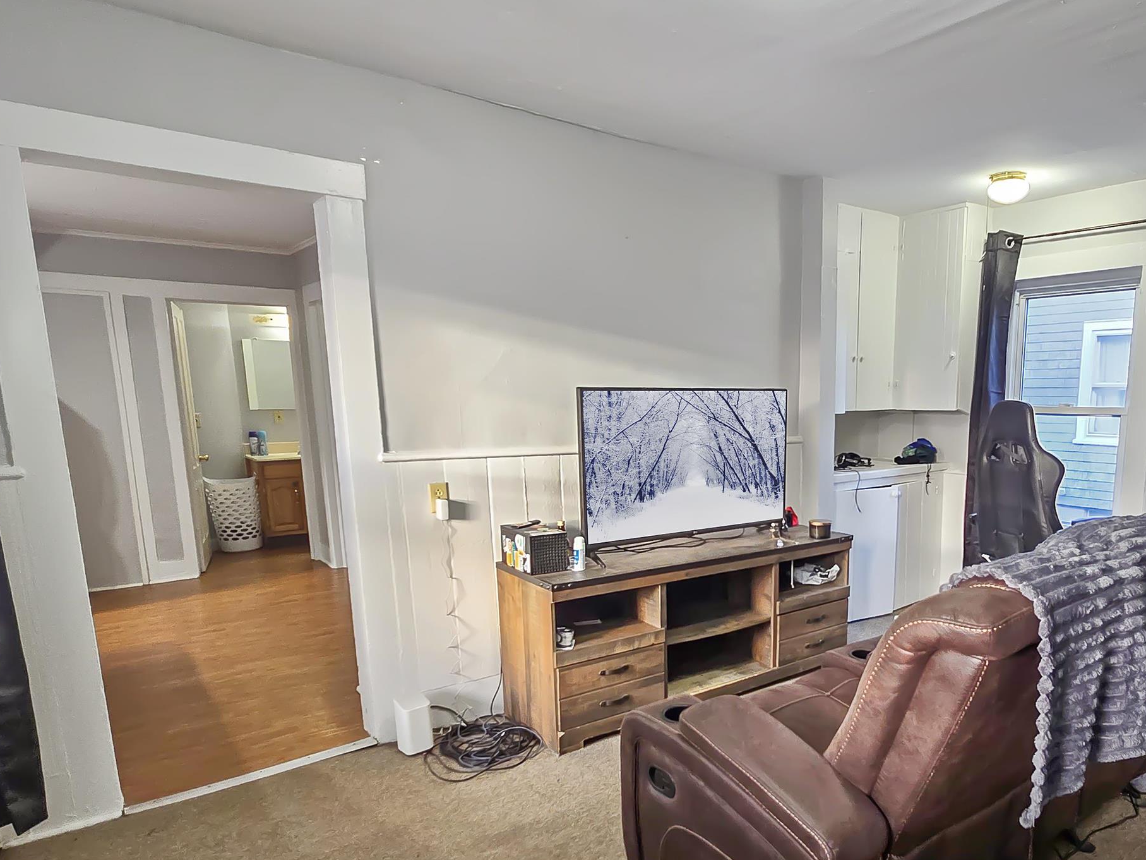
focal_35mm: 22
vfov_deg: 60.2
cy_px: 543
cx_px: 759
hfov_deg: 74.2
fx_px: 728
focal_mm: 2.2
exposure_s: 1/60
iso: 250
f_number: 2.2
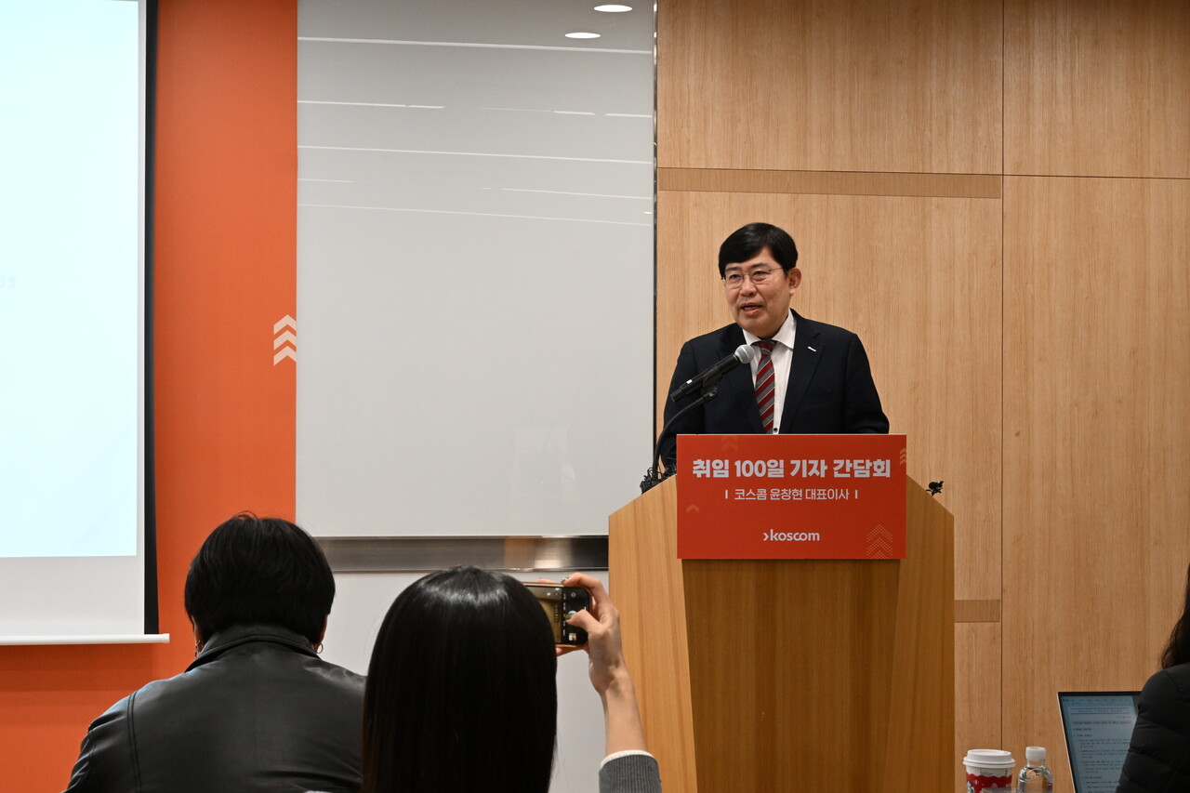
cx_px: 595
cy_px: 396
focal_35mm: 70
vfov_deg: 19.5
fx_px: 2313
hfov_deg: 28.8
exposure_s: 1/13
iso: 3200
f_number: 20
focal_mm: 70
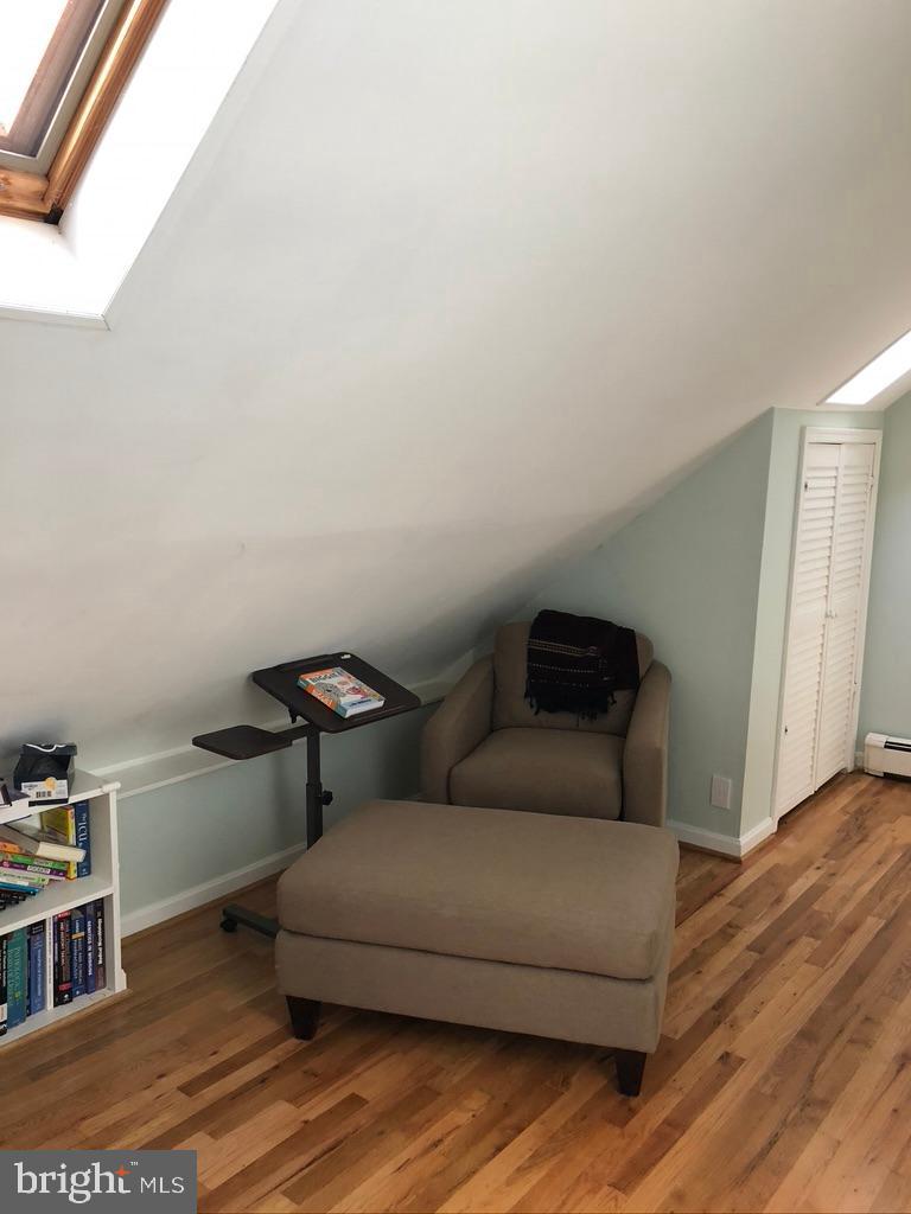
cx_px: 456
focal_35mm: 28
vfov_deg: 63.4
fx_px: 983
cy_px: 607
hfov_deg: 49.7
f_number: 1.8
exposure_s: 1/30
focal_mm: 4
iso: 40
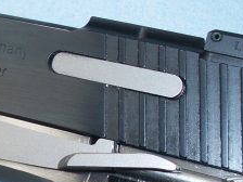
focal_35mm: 100
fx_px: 702
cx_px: -84
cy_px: 172
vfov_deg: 14.6
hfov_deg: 18.2
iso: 80
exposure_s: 1/60
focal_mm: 5.8
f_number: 4.3
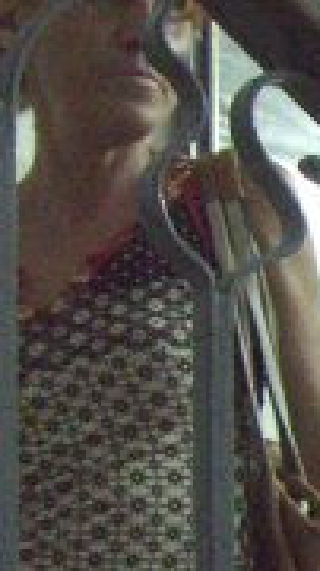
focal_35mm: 152
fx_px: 2297
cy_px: 658
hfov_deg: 7.3
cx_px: 840
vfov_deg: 13.8
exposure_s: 1/80
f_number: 2.7
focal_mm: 6.2
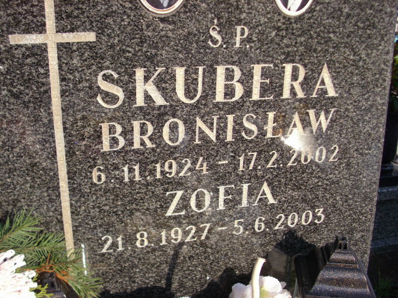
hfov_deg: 50.1
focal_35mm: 37
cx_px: 199
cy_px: 149
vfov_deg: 38.7
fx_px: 425
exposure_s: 1/141
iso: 50
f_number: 2.8
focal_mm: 6.2
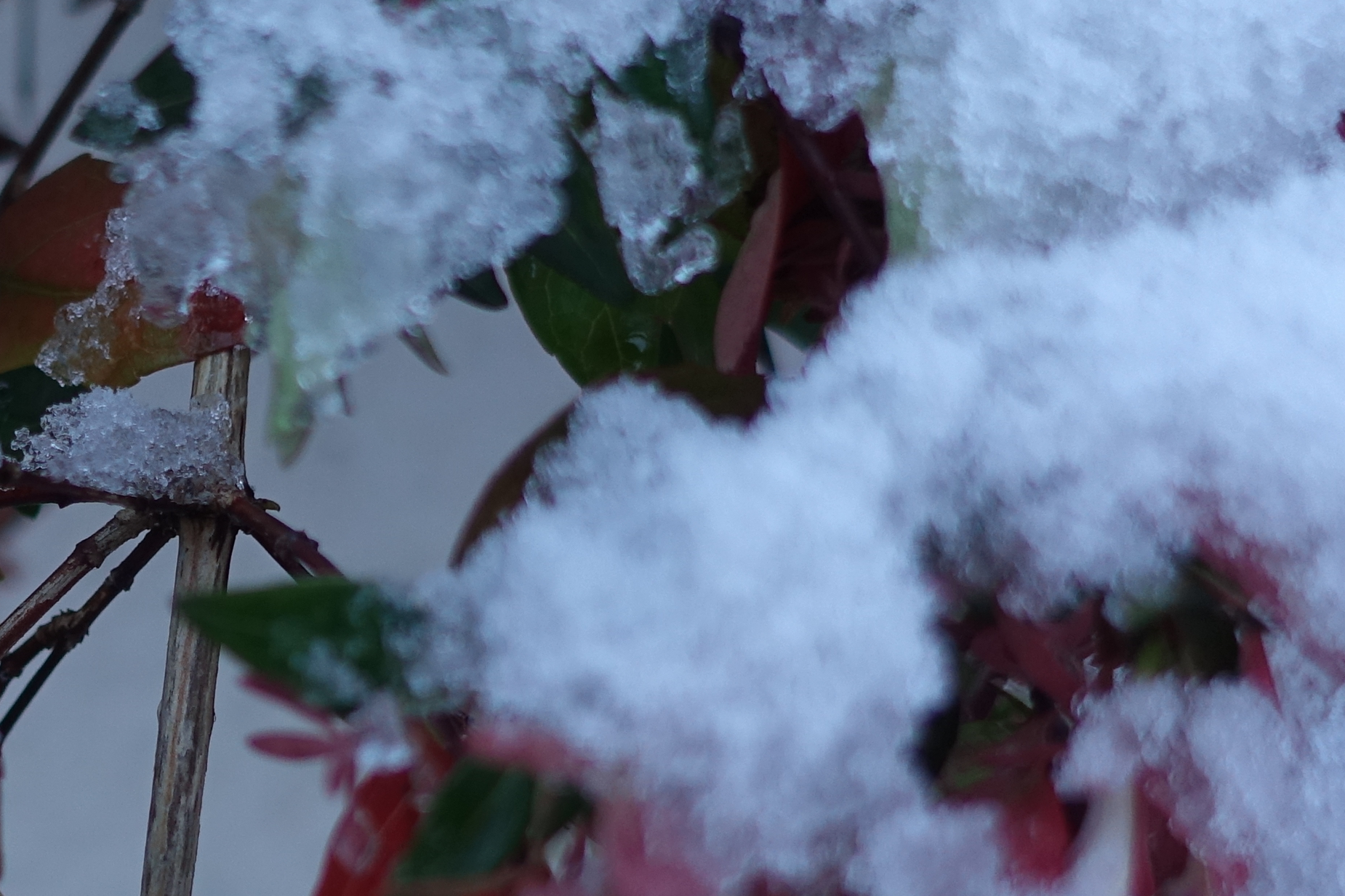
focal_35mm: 71
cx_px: 123
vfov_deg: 19.2
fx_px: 2652
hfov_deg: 27.4
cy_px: 526
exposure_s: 1/125
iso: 125
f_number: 1.8
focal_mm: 8.8
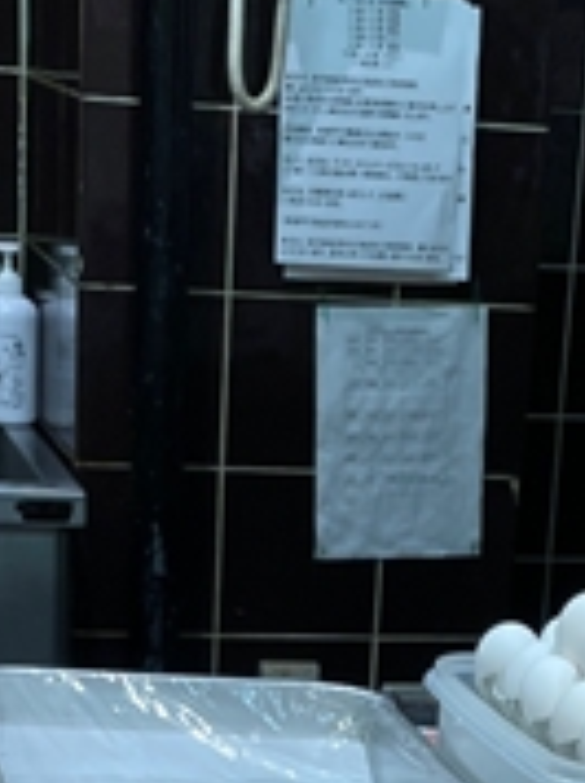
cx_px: 515
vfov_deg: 16.0
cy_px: 1021
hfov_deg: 12.5
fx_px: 2643
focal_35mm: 117
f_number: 1.6
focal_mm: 4.2
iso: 40
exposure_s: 1/120
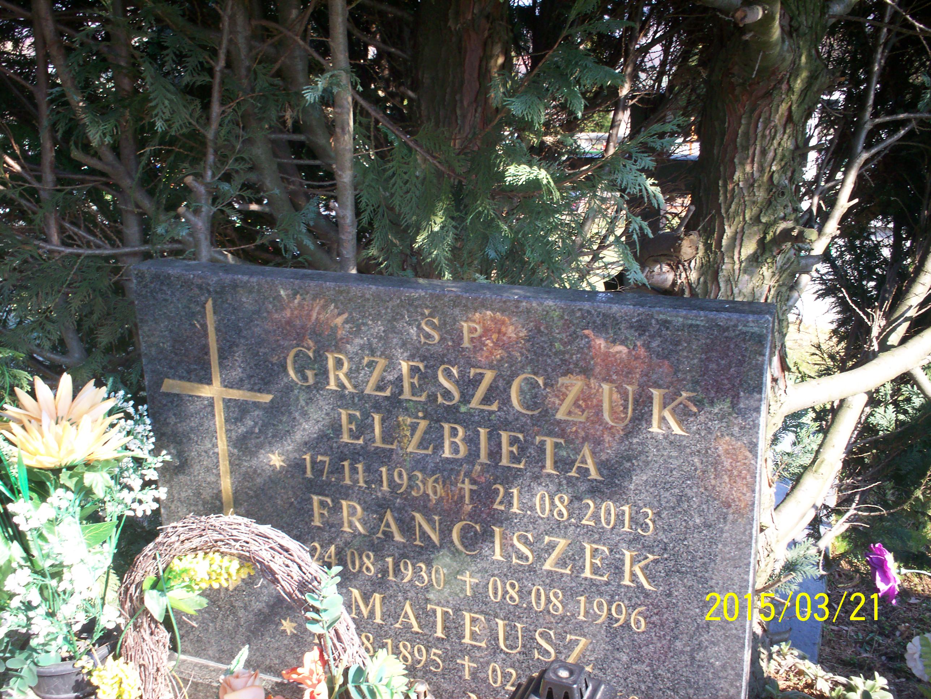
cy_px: 350
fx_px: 968
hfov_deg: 51.4
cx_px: 466
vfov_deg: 39.7
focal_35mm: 36
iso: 100
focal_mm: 6
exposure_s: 1/67.9
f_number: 4.5
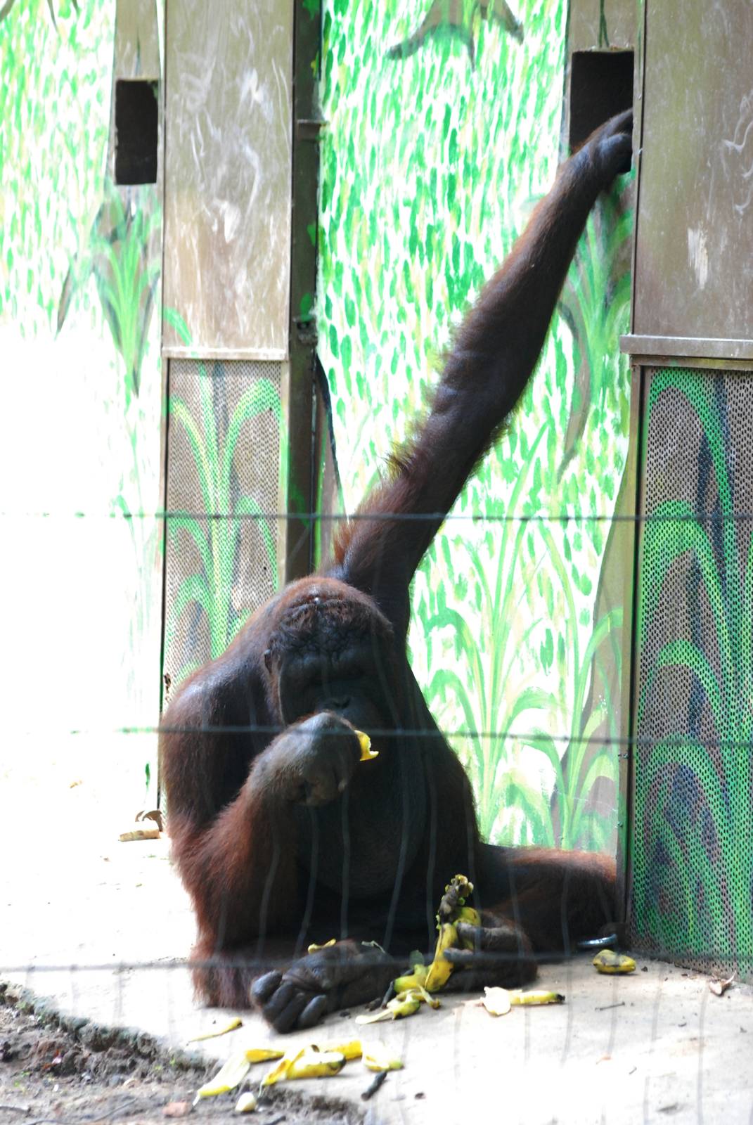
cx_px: 376
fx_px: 7039
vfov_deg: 9.1
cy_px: 562
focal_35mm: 225
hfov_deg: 6.1
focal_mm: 150
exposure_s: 1/160
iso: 1600
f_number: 7.1
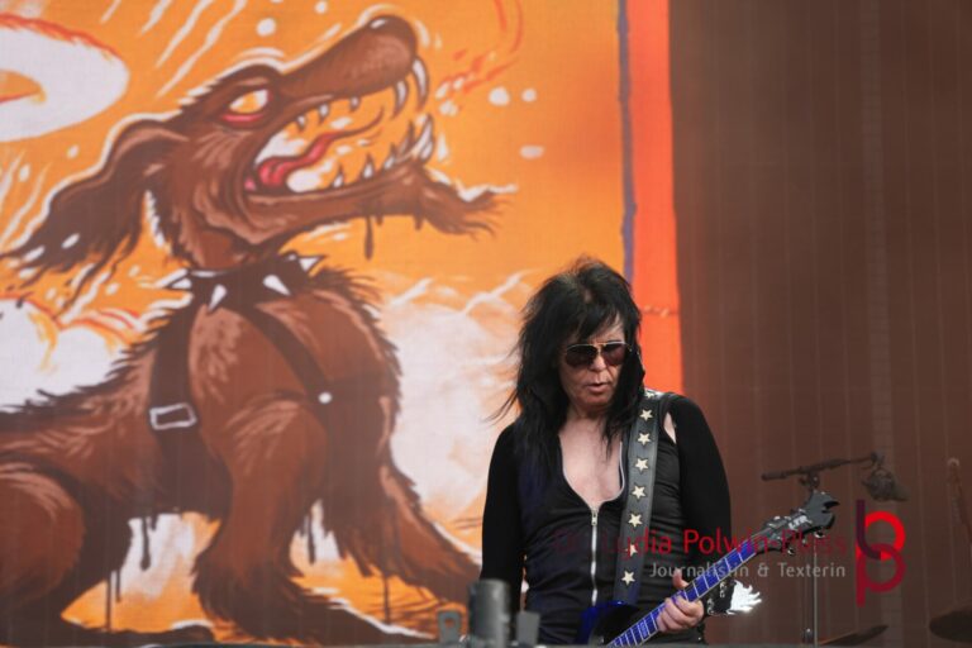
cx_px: 486
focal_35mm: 147
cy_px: 324
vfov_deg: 9.3
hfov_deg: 14.0
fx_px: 3969
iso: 125
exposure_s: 1/160
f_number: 5.6
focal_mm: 98
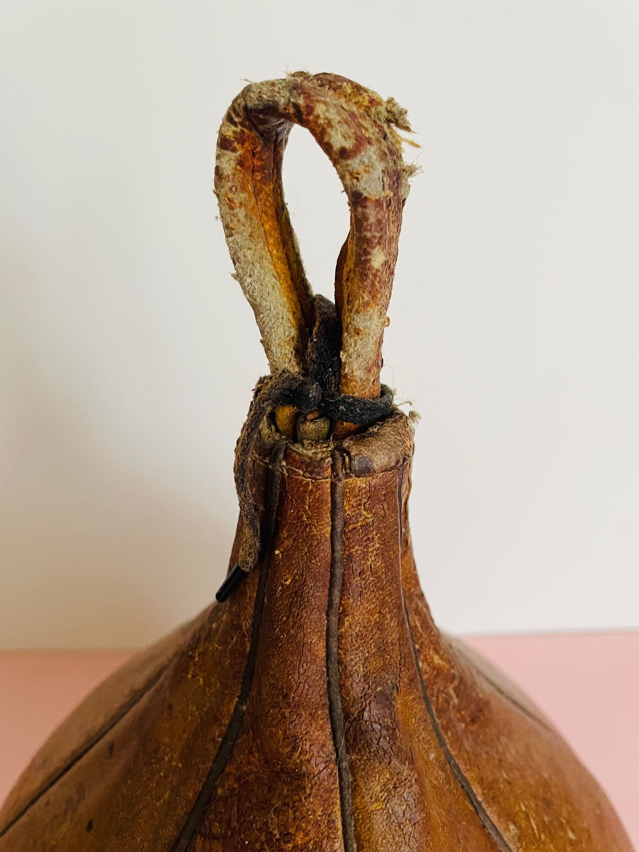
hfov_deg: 53.1
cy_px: 426
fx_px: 640
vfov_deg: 67.3
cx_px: 320
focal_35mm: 26
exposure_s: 1/60
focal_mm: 4.2
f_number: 1.6
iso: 200
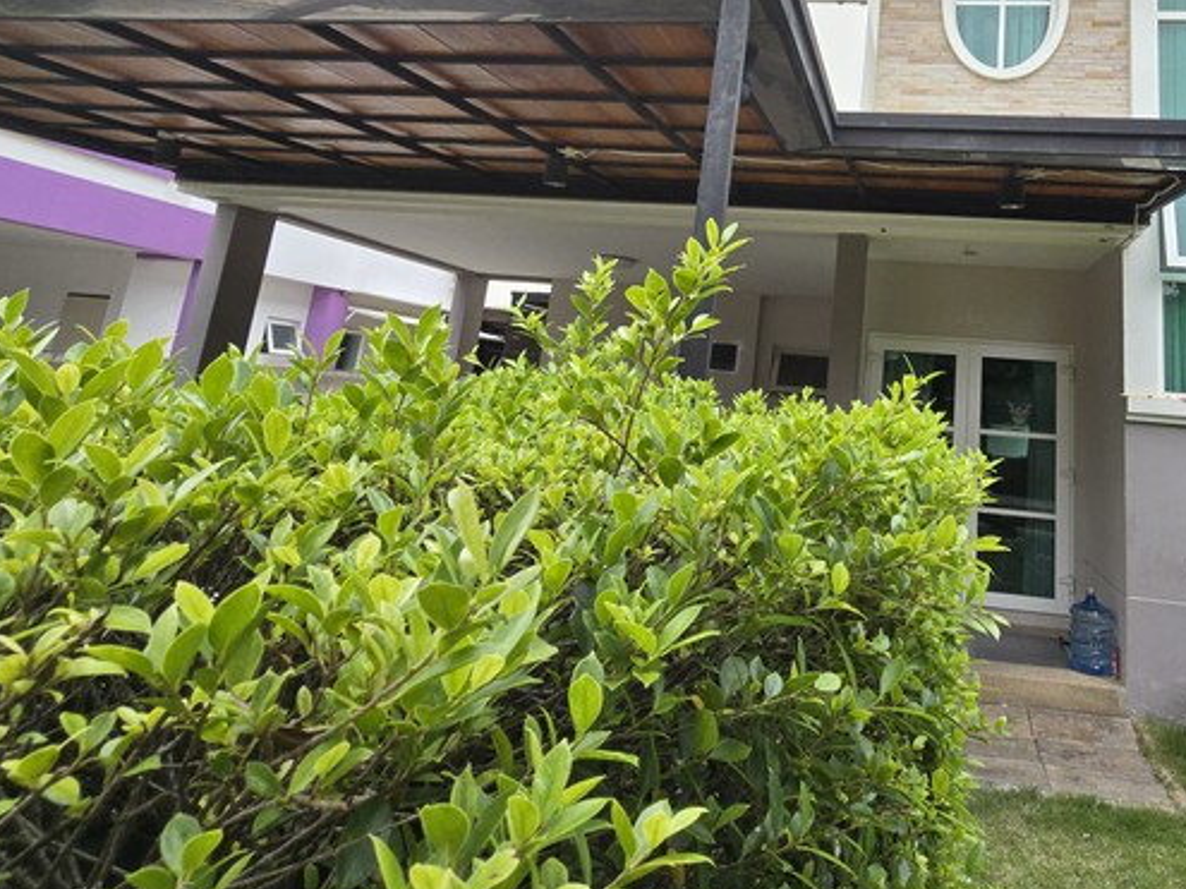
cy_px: 237
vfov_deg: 60.4
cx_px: 817
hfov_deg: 75.8
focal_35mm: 21
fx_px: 719
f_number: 2.2
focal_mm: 2.2
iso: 50
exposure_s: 1/256
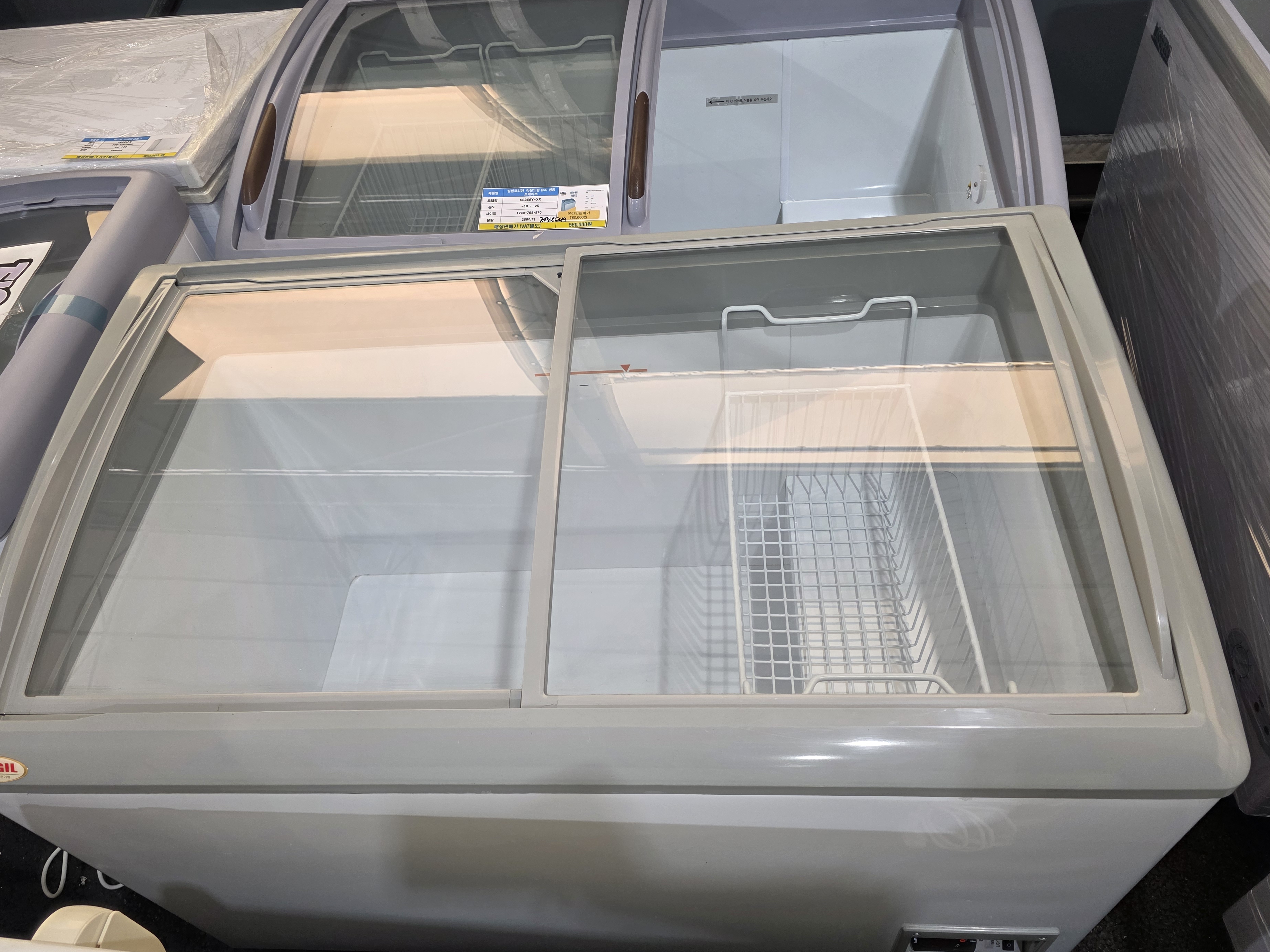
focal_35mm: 25
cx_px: 617
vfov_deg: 54.9
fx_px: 917
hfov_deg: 69.4
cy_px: 464
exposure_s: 1/120
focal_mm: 6.3
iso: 160
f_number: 1.7
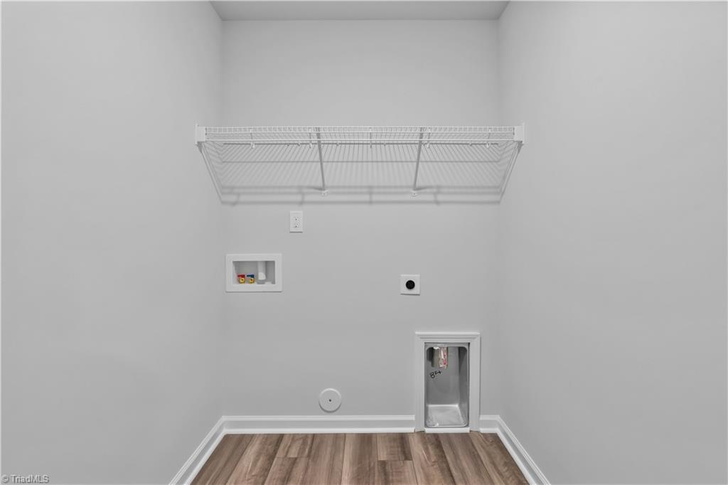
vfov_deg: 73.7
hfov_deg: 96.8
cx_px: 364
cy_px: 242
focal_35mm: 16
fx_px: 323
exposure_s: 1/6
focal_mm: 16
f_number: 9
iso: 400
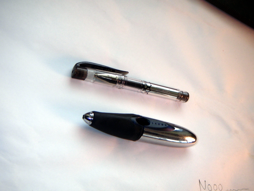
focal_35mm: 83
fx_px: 609
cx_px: 127
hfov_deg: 23.6
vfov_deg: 17.8
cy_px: 96
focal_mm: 13.8
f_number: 3.9
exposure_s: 1/80
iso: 80
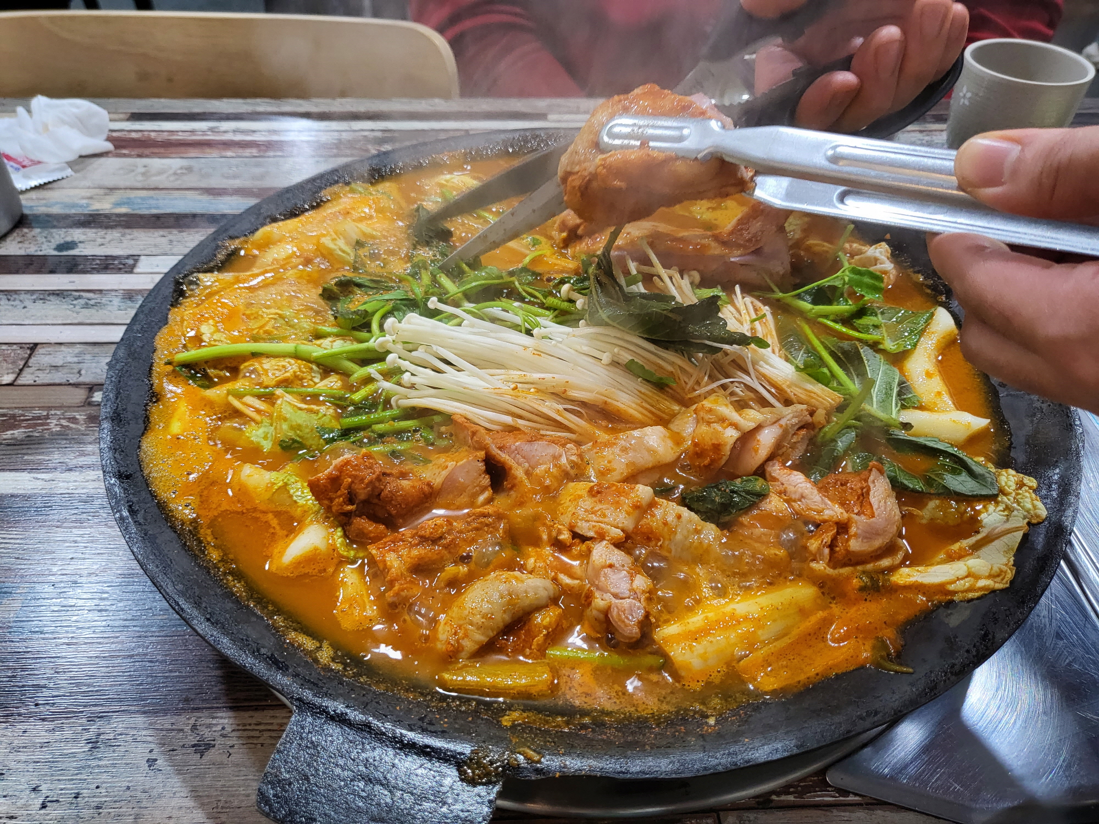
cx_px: 550
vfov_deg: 53.1
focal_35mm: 26
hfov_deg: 67.3
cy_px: 412
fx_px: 825
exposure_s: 1/60
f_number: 1.8
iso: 250
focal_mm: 4.25
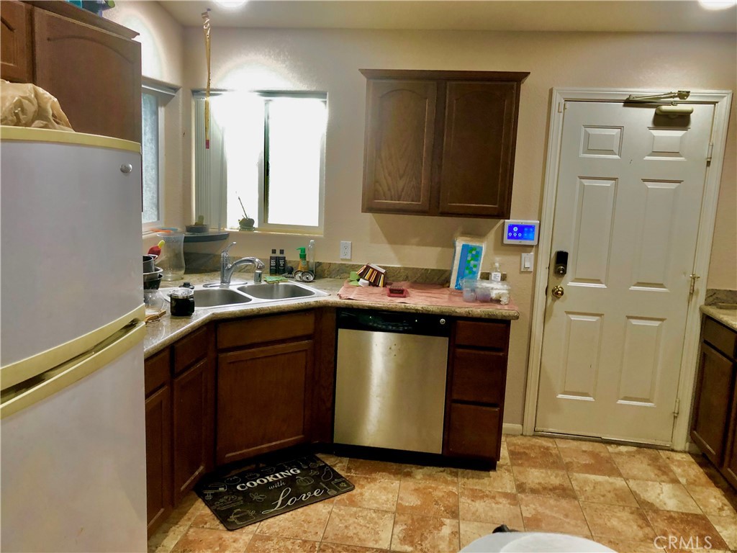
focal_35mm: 28
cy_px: 276
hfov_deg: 63.4
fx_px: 596
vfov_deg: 49.7
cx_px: 368
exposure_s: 1/17
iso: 40
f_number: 1.8
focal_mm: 3.99
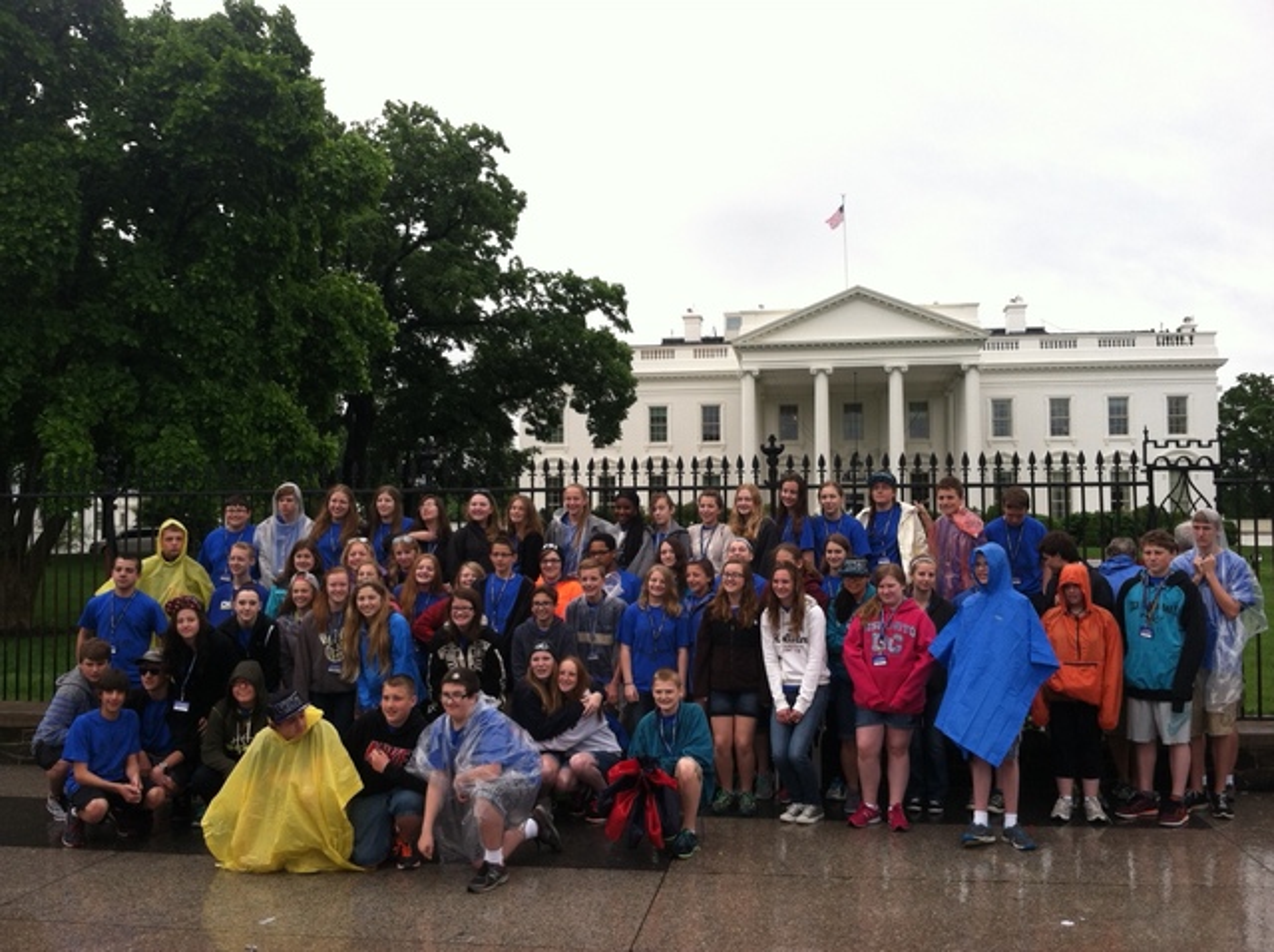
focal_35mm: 35
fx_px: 1286
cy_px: 476
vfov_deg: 40.6
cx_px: 637
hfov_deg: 52.7
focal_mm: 3.85
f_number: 2.8
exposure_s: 1/221
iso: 80
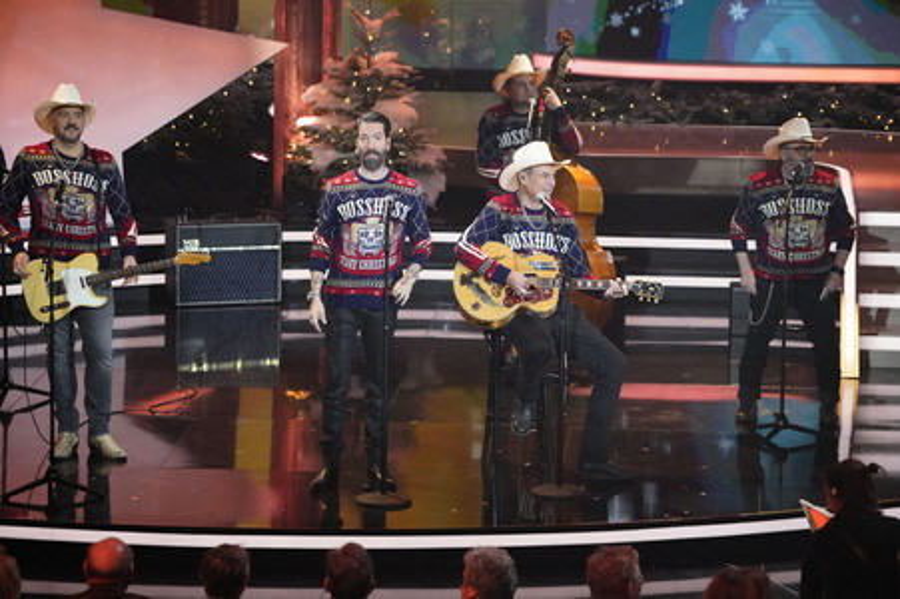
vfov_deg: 8.5
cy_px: 300
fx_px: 4047
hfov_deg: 12.7
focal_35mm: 162
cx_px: 450
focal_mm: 162
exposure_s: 1/320
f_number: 4
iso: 10000
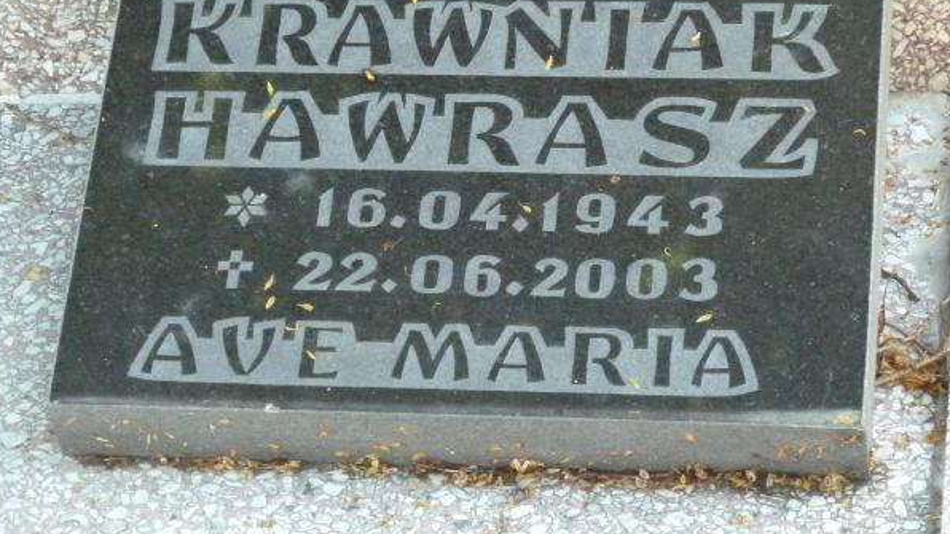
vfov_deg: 7.0
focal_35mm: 172
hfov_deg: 12.5
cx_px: 469
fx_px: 4332
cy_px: 156
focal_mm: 24.1
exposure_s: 1/100
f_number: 4.5
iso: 800
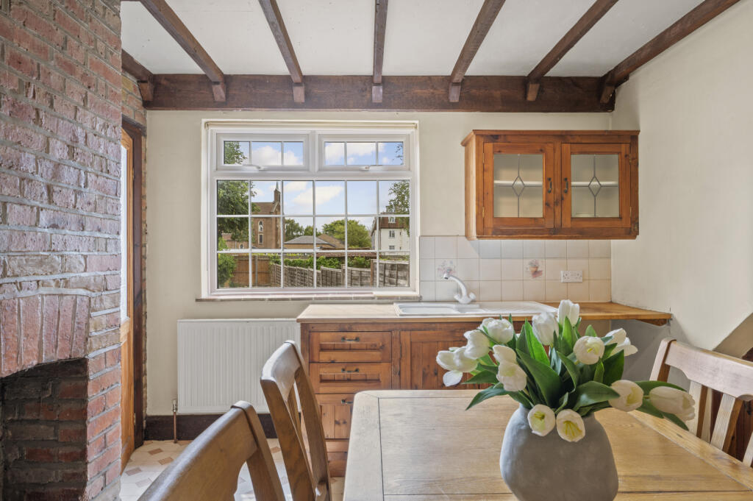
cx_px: 376
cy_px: 250
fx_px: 418
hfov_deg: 84.0
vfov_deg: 61.8
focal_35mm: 20
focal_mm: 20
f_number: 16
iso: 200
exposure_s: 1
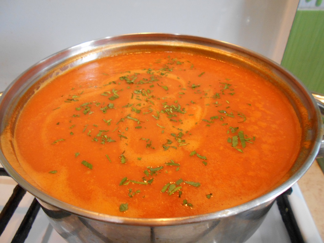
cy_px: 122
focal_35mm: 26
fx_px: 243
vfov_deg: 53.1
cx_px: 162
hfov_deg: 67.3
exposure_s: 1/20
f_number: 3.2
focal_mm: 4.6
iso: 400
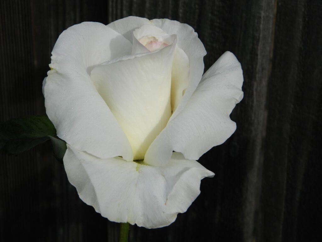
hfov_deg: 27.8
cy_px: 121
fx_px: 651
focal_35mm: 70
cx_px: 161
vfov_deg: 21.0
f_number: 4
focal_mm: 12.6
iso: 80
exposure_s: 1/1000
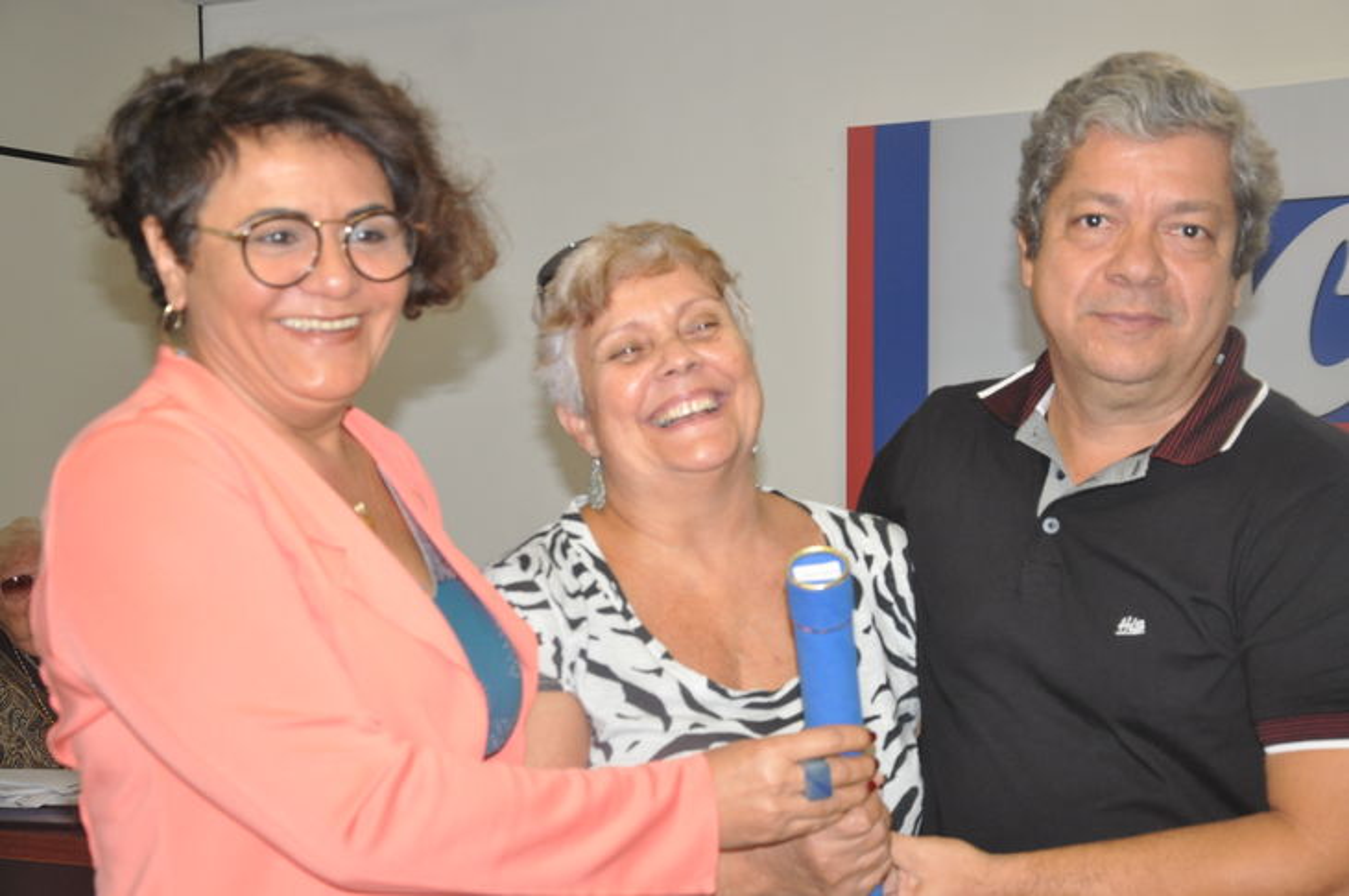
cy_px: 448
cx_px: 674
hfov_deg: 33.4
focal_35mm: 60
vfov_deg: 22.6
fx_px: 2246
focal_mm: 40
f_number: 4.5
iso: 800
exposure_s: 1/60
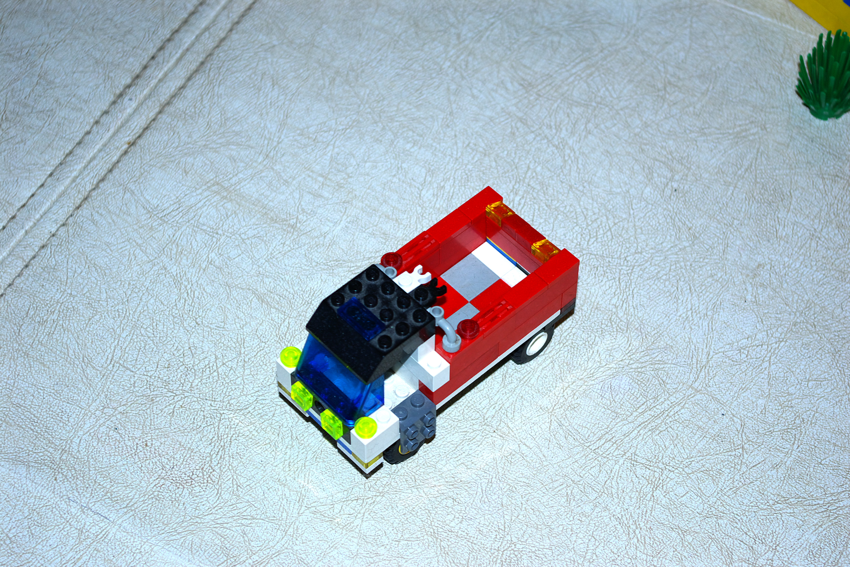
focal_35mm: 82
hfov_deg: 24.6
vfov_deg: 16.6
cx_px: 425
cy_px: 284
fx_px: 1949
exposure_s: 1/60
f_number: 5.6
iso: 200
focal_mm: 55
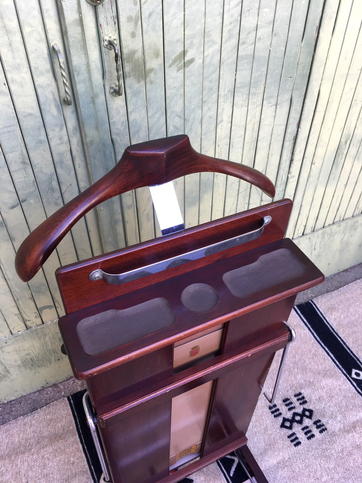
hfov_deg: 48.2
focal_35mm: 29
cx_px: 181
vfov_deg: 61.7
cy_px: 242
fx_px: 404
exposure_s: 1/50
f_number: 2.2
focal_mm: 4.15
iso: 25
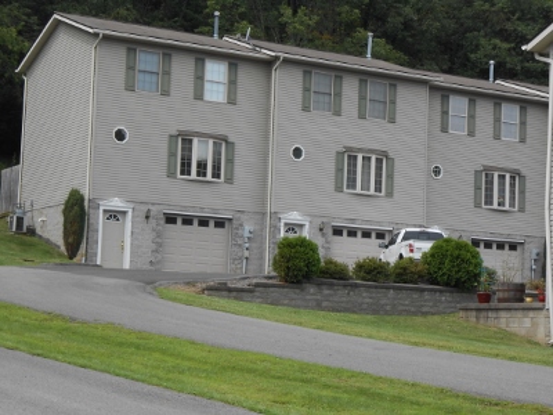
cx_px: 276
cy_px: 208
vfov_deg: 18.2
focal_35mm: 81
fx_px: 1294
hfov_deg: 24.1
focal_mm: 14.5
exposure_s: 1/200
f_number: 6.6
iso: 80
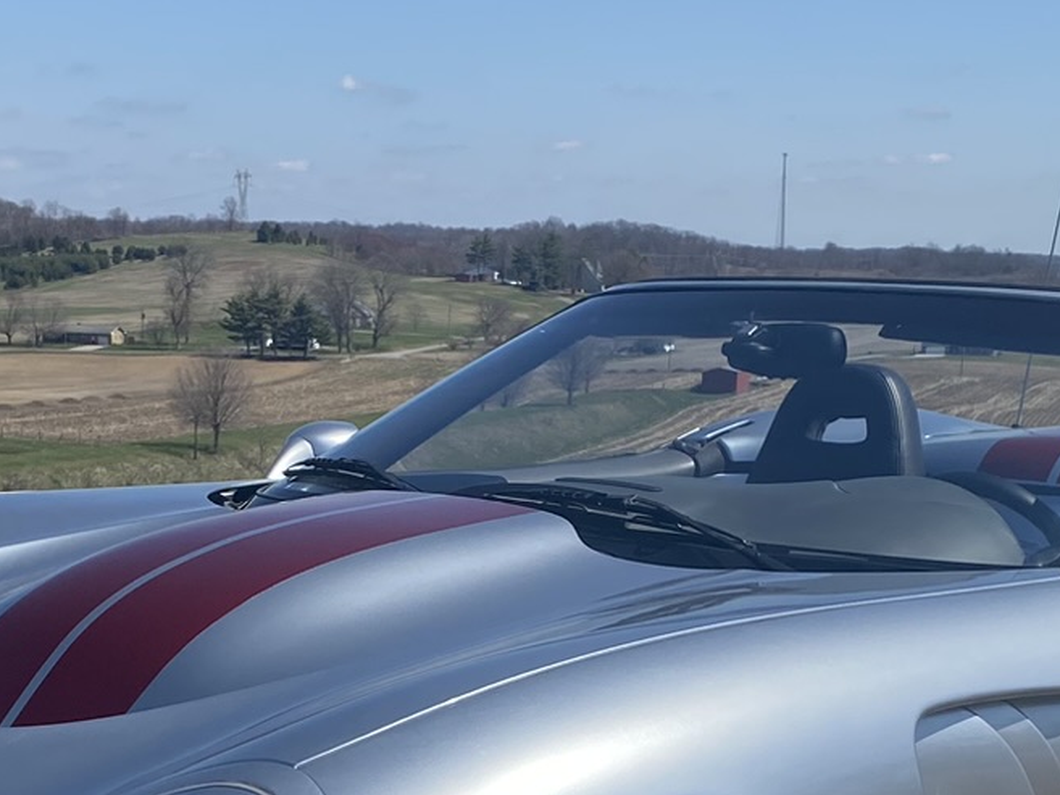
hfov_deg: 24.1
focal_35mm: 81
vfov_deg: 17.5
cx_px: 484
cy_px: 901
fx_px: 2481
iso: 32
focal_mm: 4.25
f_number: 1.8
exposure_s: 1/3300
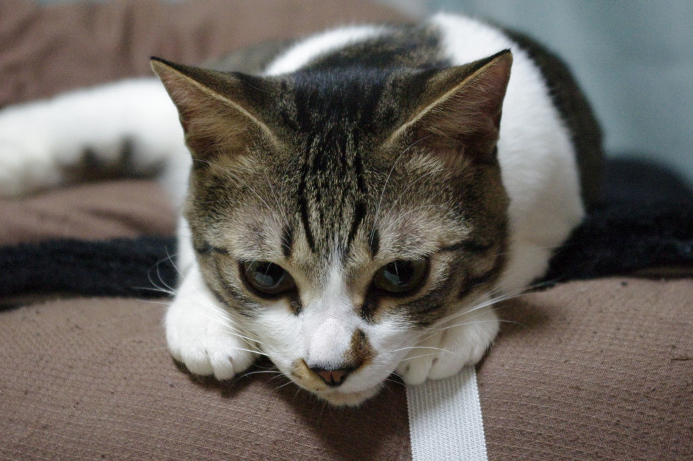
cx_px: 346
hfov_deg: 24.8
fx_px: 1578
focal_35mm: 82
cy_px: 230
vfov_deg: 16.6
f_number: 7.1
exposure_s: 1/50
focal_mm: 55
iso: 6400
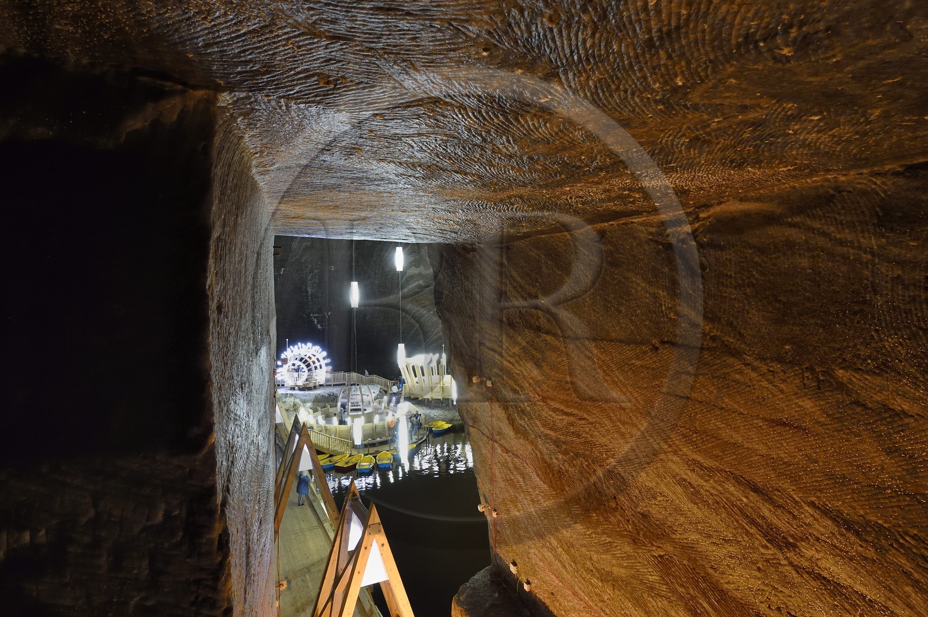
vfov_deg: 64.5
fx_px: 489
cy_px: 308
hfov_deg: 87.0
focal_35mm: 19
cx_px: 464
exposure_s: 1/6
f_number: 9
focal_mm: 19
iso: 4000
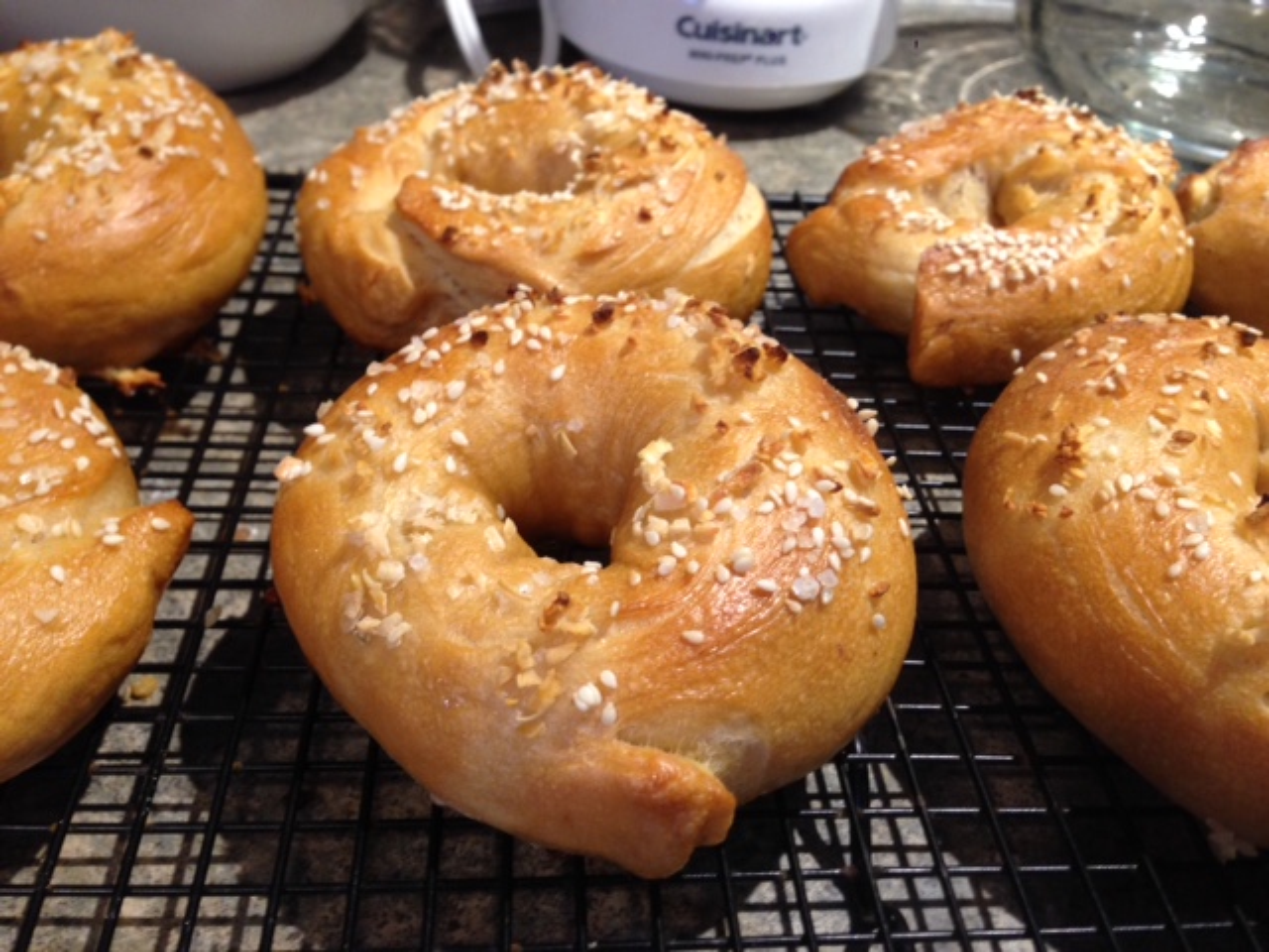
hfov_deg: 55.4
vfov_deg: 42.9
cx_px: 634
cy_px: 476
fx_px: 1210
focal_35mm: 33
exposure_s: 1/20
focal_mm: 4.12
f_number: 2.4
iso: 80
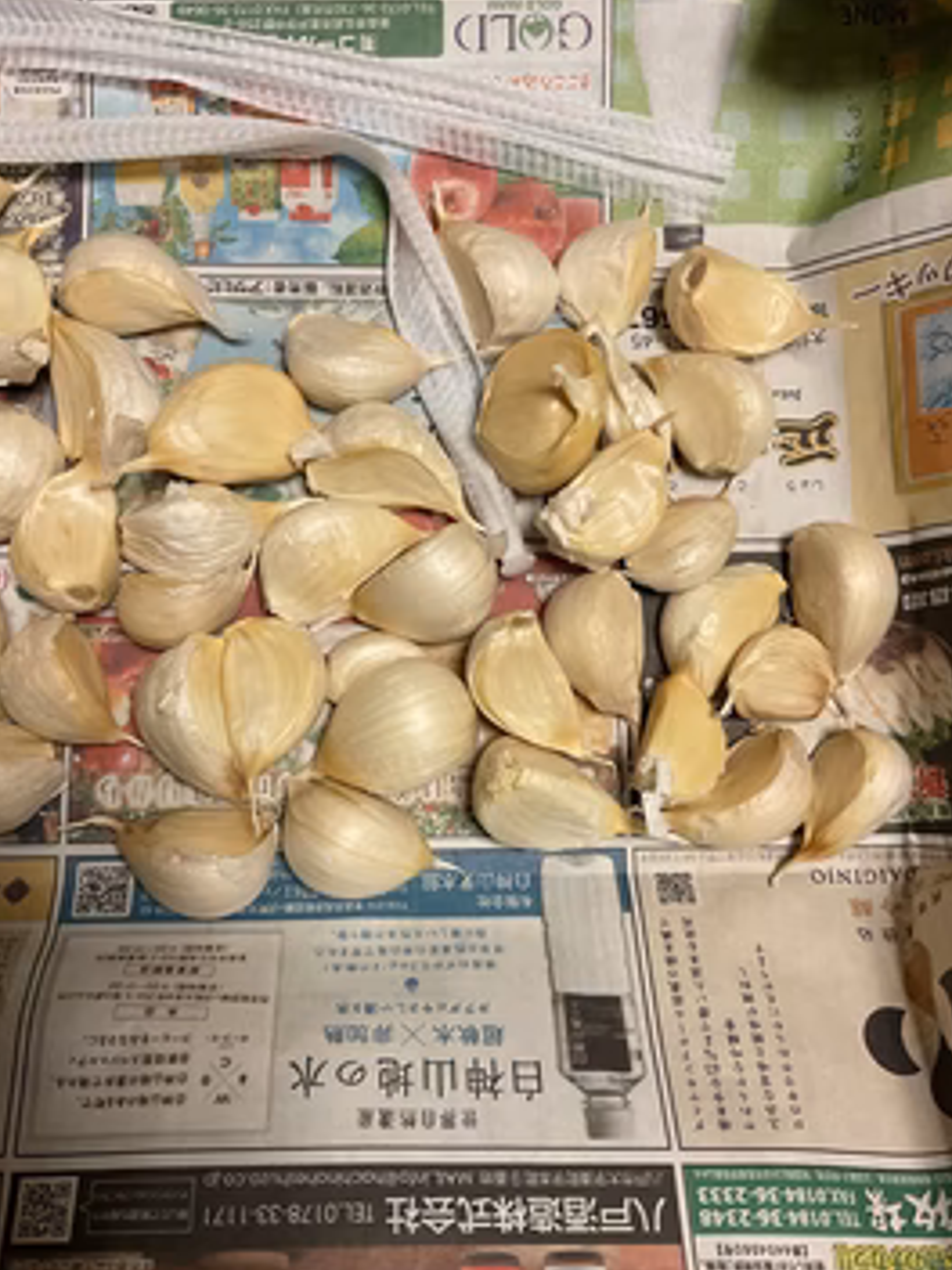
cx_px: 440
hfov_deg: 42.9
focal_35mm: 33
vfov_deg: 55.4
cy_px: 631
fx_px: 1210
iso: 125
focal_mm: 3
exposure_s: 1/60
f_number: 1.8
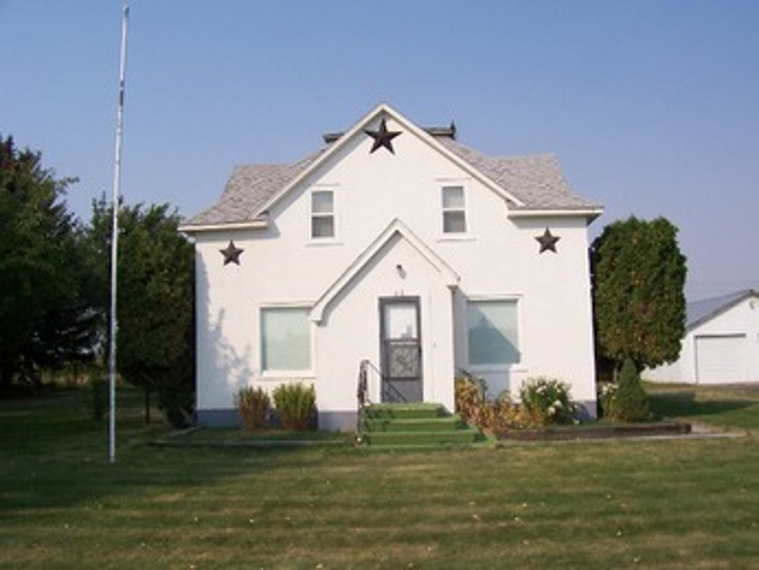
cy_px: 285
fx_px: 746
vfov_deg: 41.8
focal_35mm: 34
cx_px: 380
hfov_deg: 53.9
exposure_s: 1/500
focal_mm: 5.6
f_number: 5.6
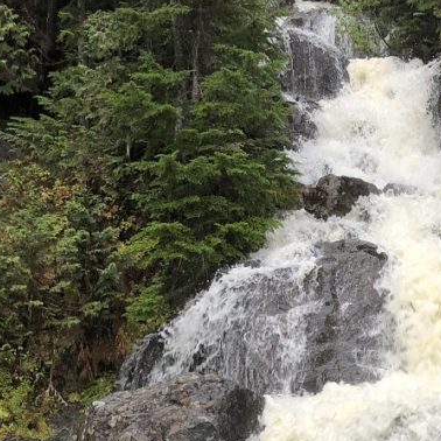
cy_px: 390
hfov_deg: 25.1
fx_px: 966
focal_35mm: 67
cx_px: 382
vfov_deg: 25.0
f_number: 1.8
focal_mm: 3.99
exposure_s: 1/120
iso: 50
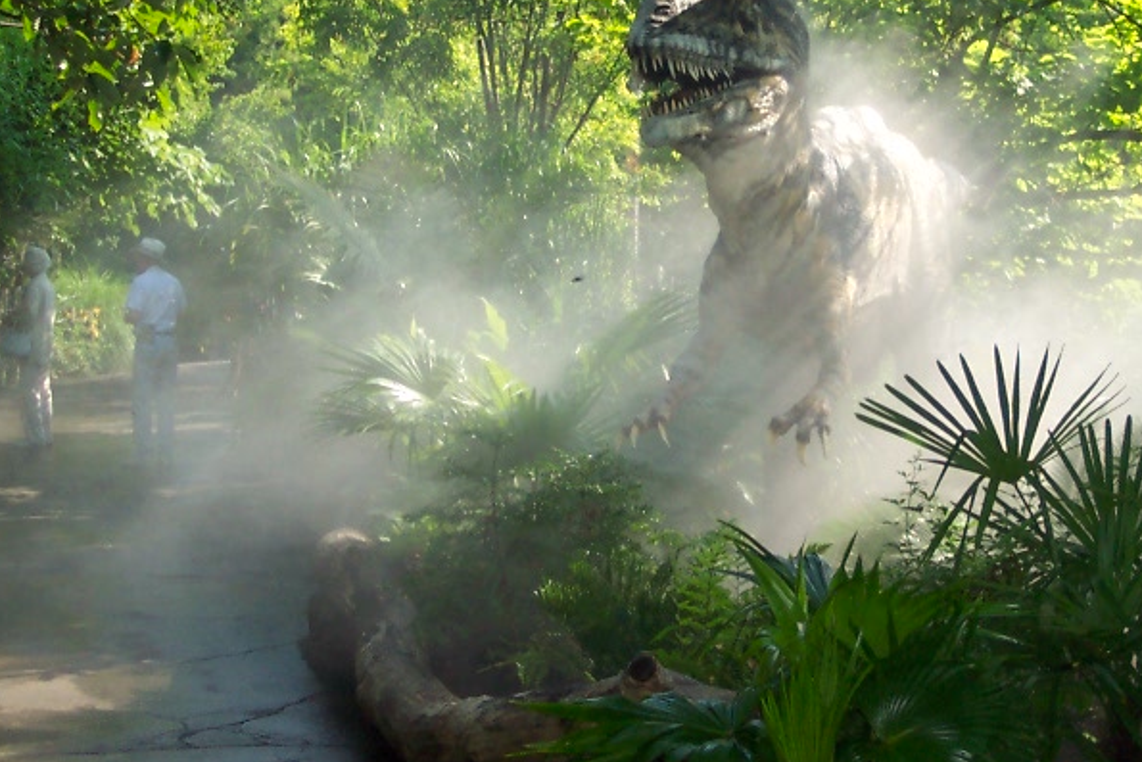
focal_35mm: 69
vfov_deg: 19.6
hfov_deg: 28.7
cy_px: 215
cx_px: 891
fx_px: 2189
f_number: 2.8
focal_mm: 8
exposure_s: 1/700
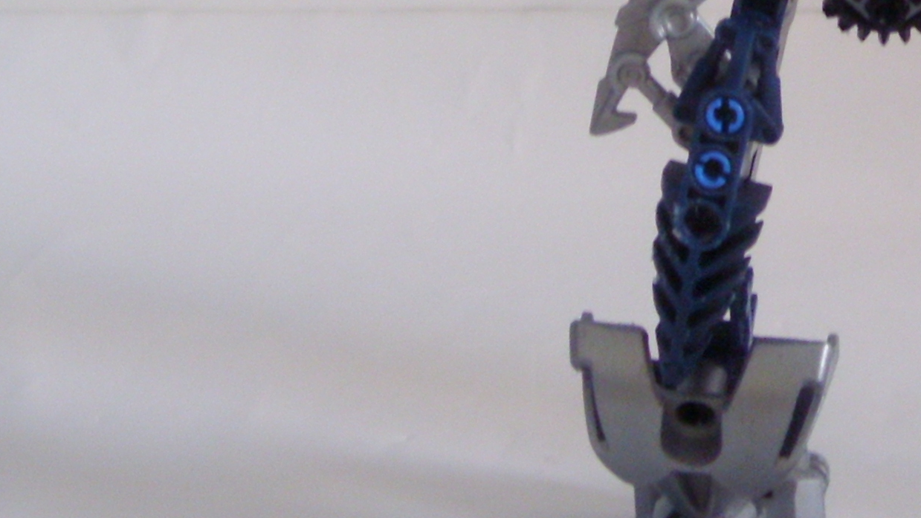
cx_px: 876
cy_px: -21
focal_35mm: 89
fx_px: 2174
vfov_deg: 13.4
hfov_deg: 23.1
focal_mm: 6.3
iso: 300
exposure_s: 1/15
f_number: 3.5
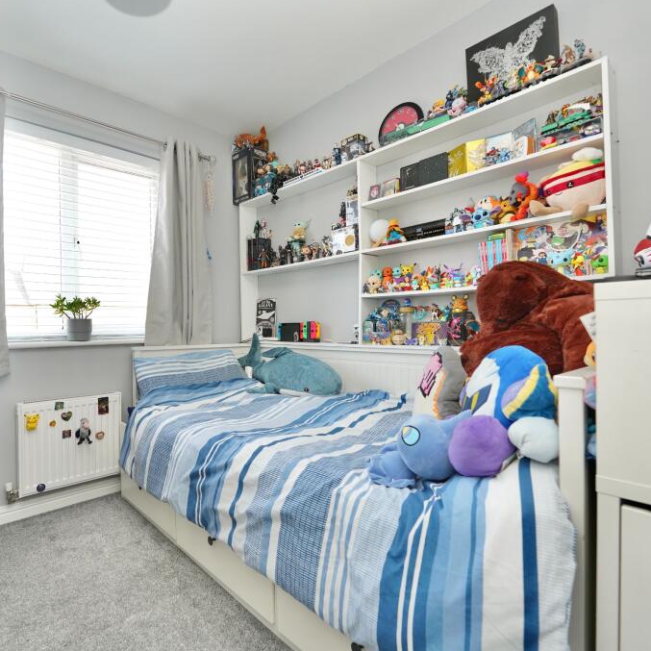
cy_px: 325
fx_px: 383
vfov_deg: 80.7
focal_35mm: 18
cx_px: 269
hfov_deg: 80.0
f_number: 4
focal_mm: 14
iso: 800
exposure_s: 1/160
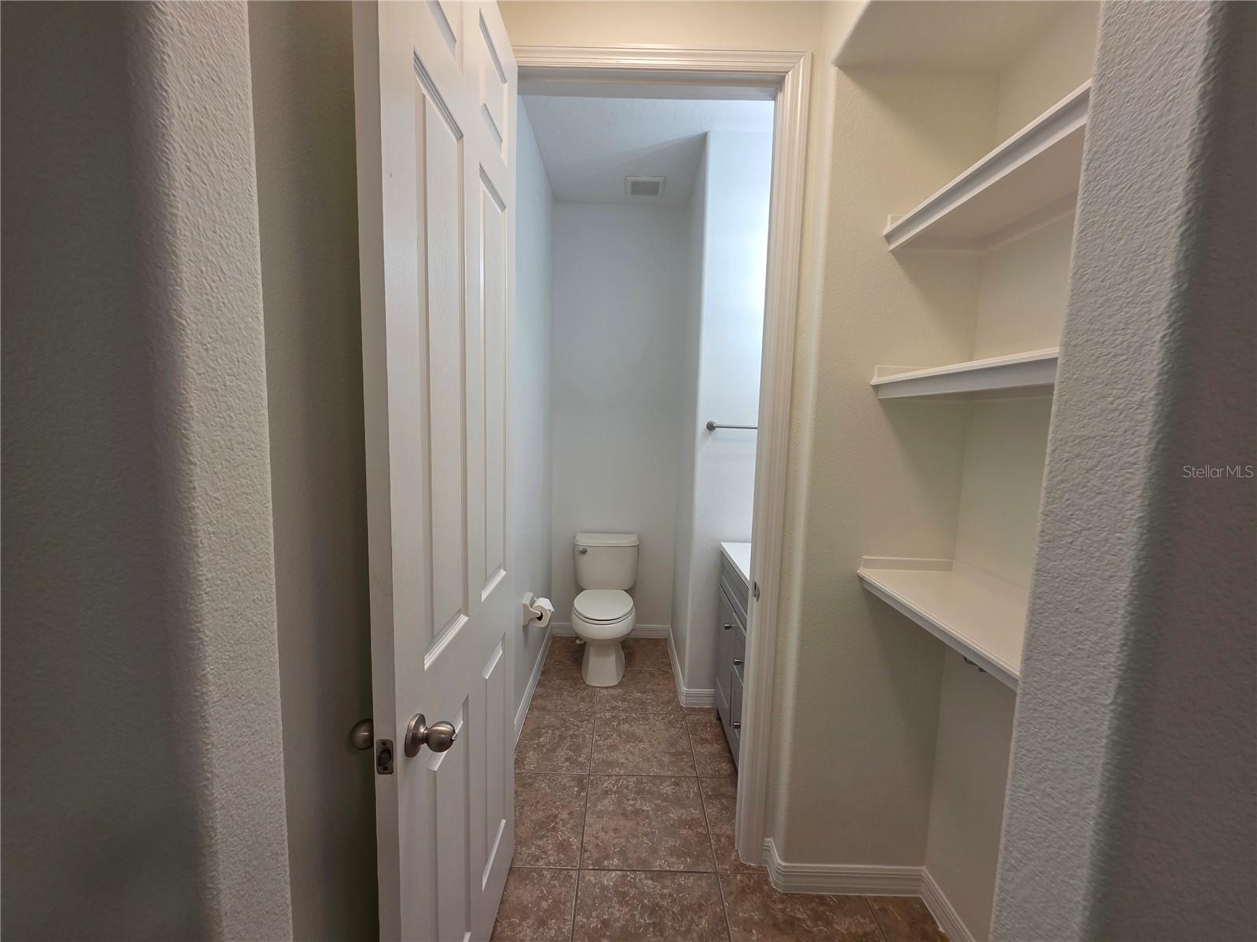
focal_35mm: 13
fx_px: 472
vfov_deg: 89.9
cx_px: 628
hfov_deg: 106.2
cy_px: 471
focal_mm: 2.2
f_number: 1.9
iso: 125
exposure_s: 1/120
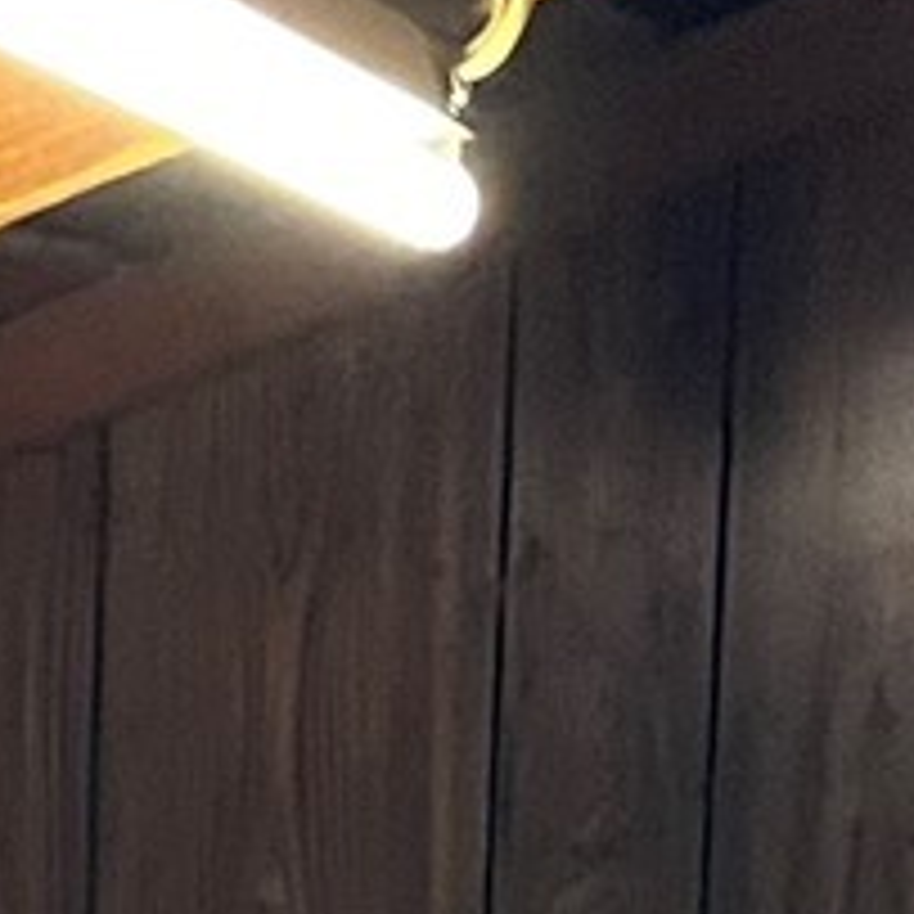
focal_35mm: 217
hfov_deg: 7.5
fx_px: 6482
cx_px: -1247
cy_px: 2175
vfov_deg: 7.5
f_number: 1.6
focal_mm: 5.1
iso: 500
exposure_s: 1/60
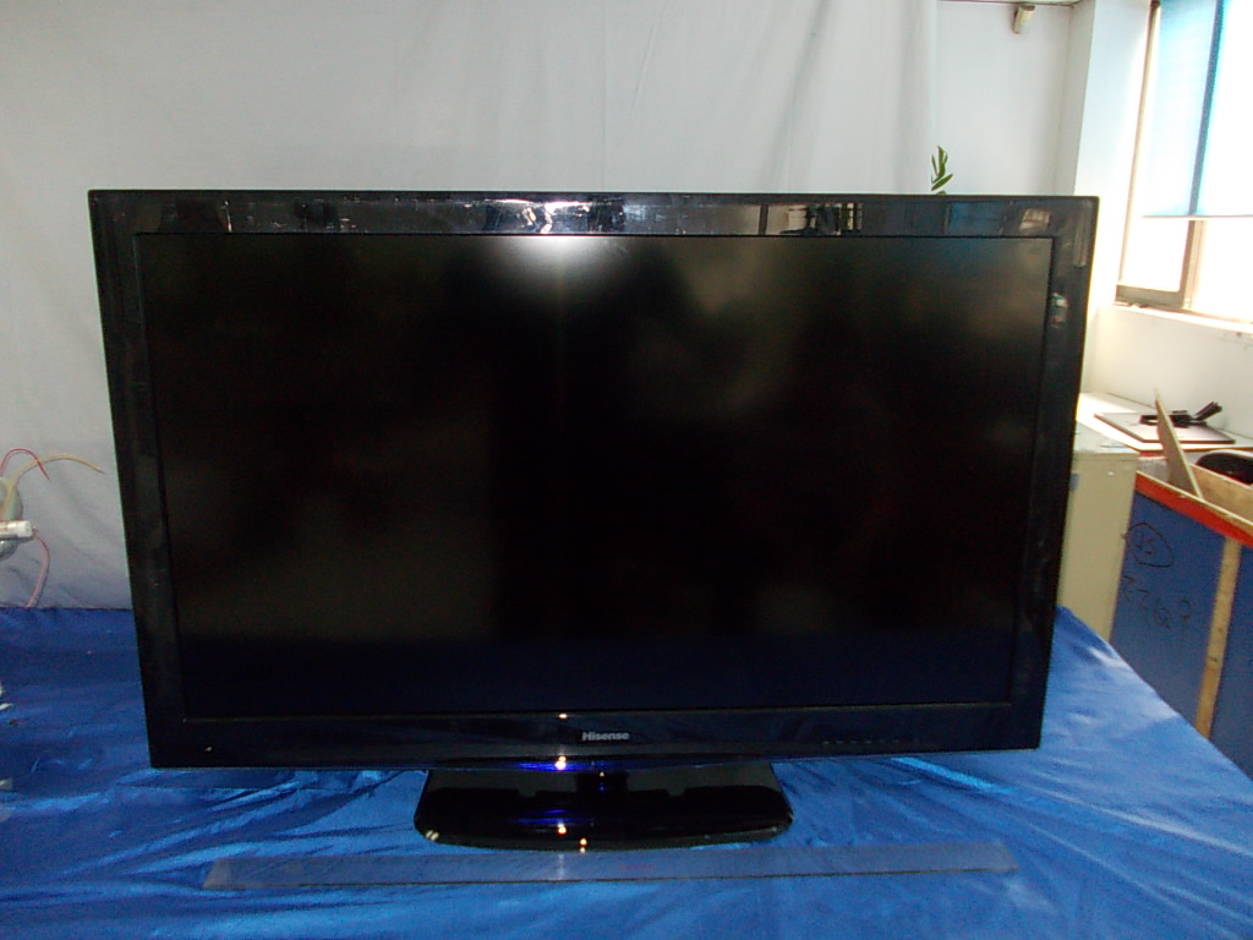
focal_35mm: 28
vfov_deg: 49.7
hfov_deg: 63.4
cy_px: 470
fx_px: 1014
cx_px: 626
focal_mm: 4
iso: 200
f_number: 2.7
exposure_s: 1/25
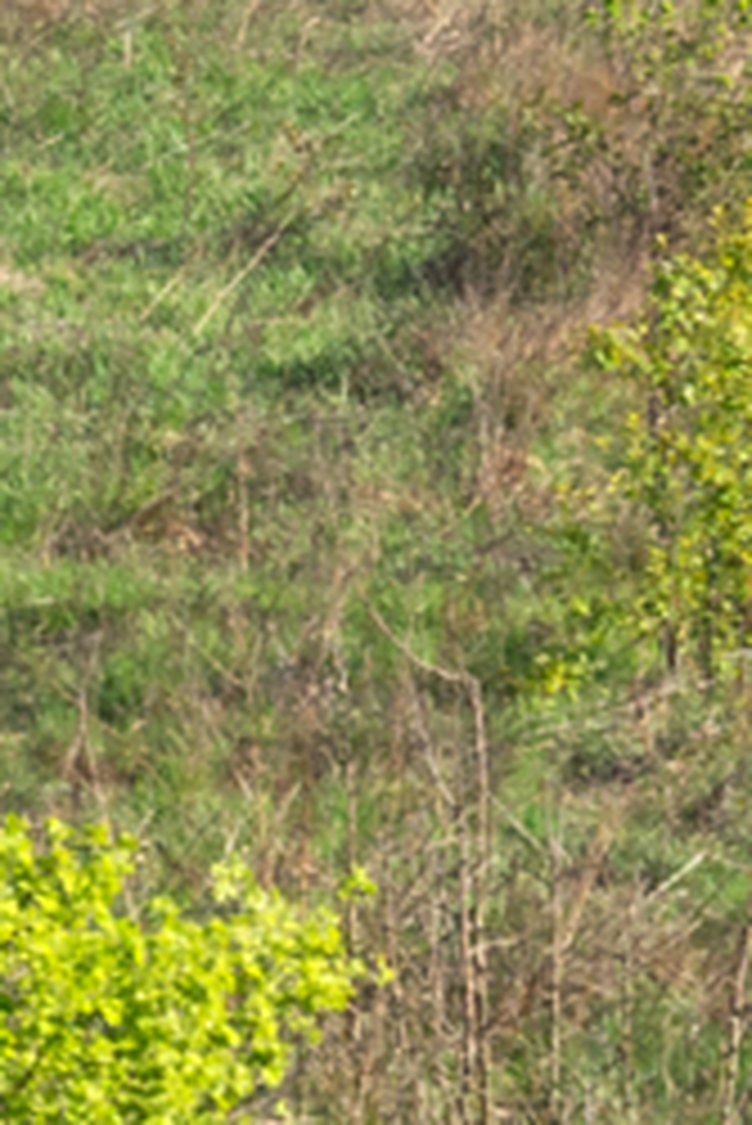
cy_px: -542
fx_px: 21025
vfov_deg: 3.1
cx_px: -2130
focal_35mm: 672
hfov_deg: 2.0
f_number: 9
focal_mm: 70
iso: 160
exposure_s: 1/400
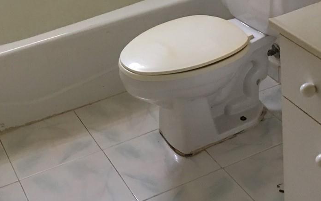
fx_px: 621
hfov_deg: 28.9
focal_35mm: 71
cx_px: 118
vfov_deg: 17.8
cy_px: -11
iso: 80
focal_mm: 4.15
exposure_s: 1/15
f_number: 2.2
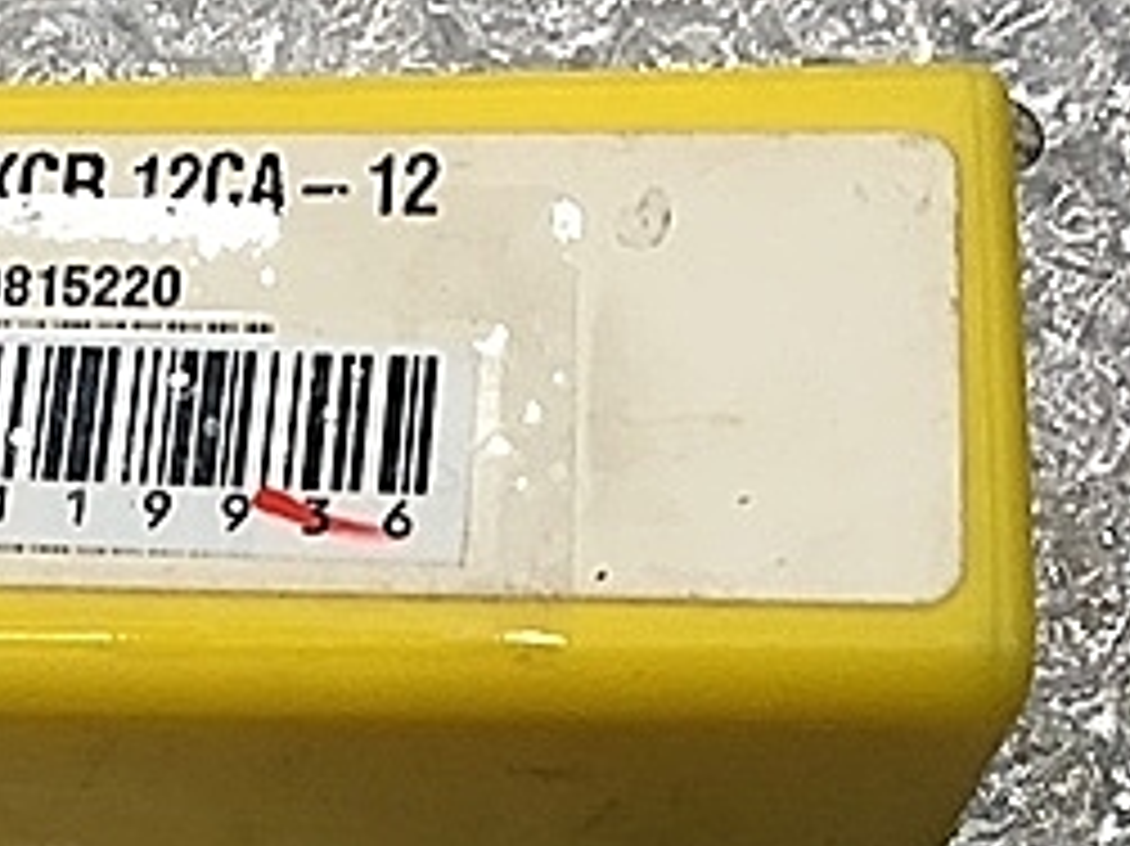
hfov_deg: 25.5
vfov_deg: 19.0
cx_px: 117
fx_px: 2414
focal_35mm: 74
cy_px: 958
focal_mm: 4.15
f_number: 2.2
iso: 50
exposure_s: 1/30
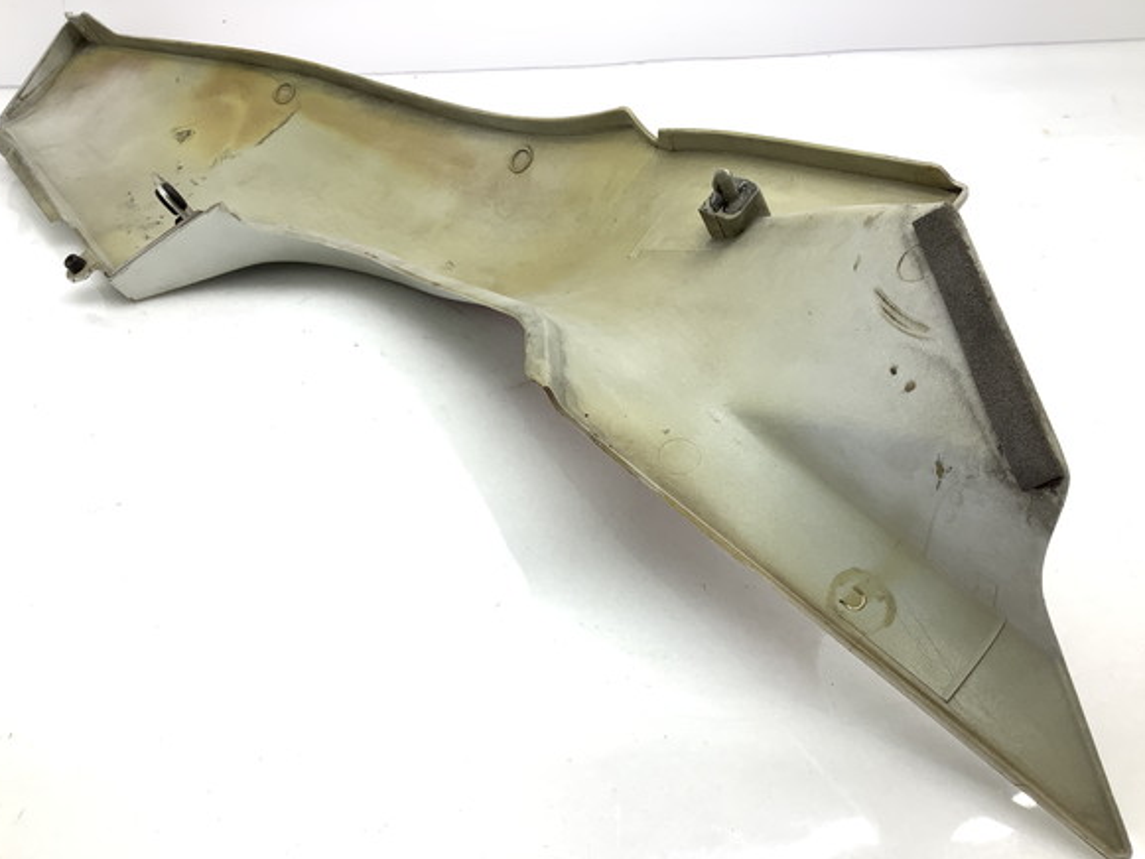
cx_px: 562
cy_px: 435
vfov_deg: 44.2
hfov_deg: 56.8
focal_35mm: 32
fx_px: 1059
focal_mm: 3.3
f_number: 2.4
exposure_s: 1/120
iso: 32
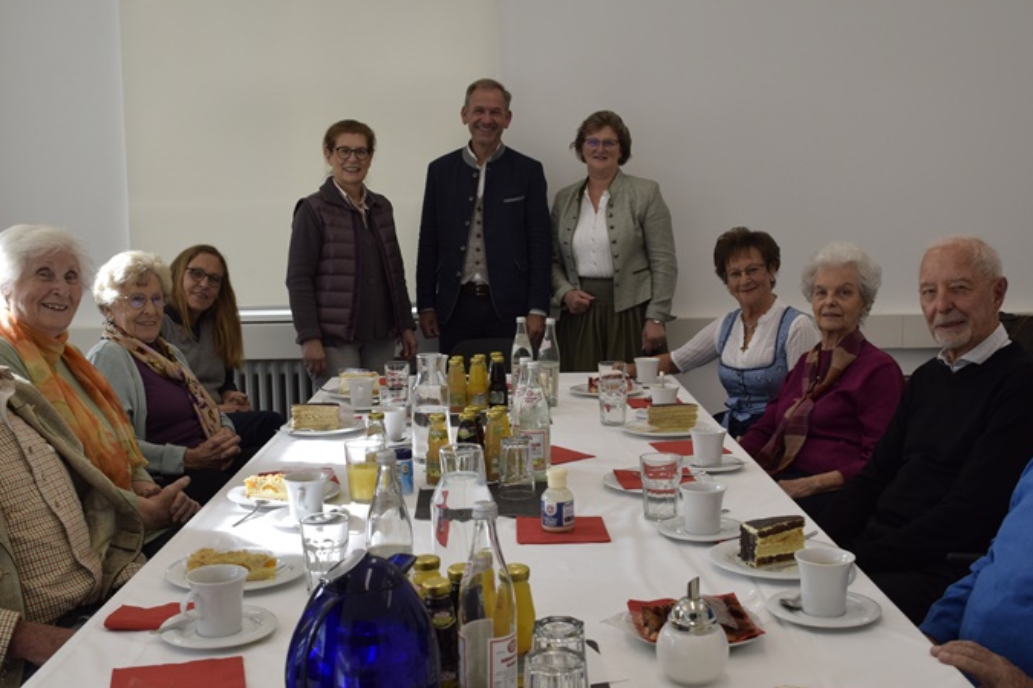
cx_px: 519
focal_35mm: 40
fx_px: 1148
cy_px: 346
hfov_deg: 48.5
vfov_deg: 33.4
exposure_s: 1/250
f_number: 8
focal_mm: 20
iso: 400
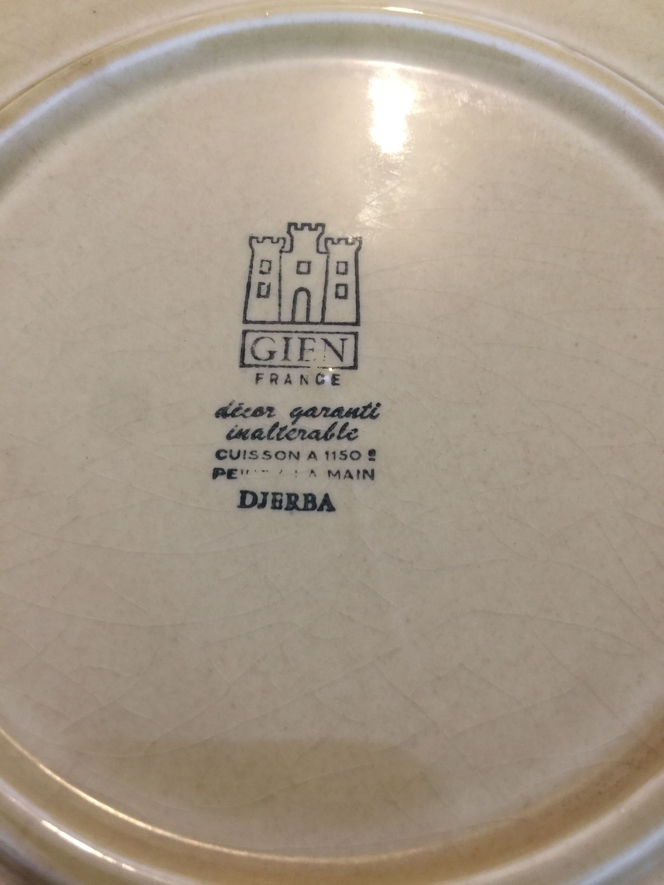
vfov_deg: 61.7
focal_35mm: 29
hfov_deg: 48.2
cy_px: 442
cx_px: 332
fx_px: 742
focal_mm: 4.15
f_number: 2.2
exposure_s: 1/17
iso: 64
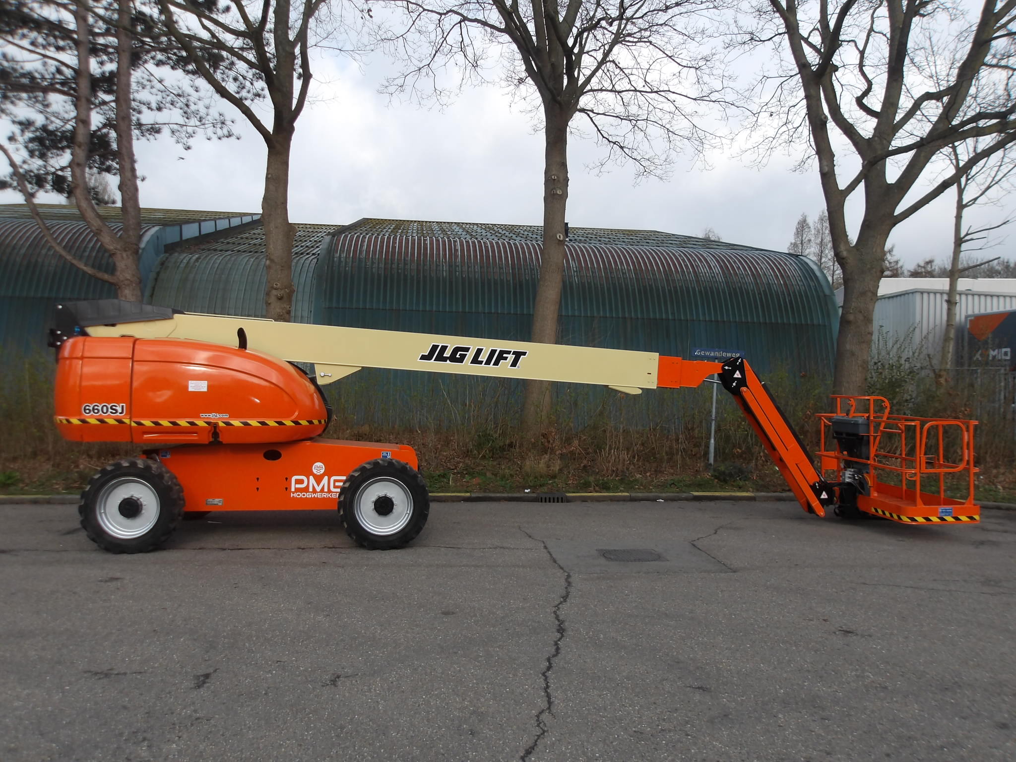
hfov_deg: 65.3
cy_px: 381
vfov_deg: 51.4
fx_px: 792
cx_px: 508
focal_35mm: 27
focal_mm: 4.9
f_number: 3
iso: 100
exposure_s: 1/665
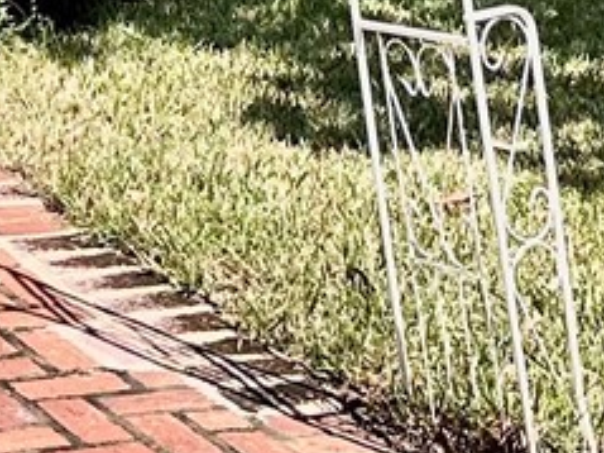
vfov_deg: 8.4
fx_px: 2808
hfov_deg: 11.9
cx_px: -235
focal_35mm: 161
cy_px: -648
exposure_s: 1/3472
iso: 80
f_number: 1.78
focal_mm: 6.86
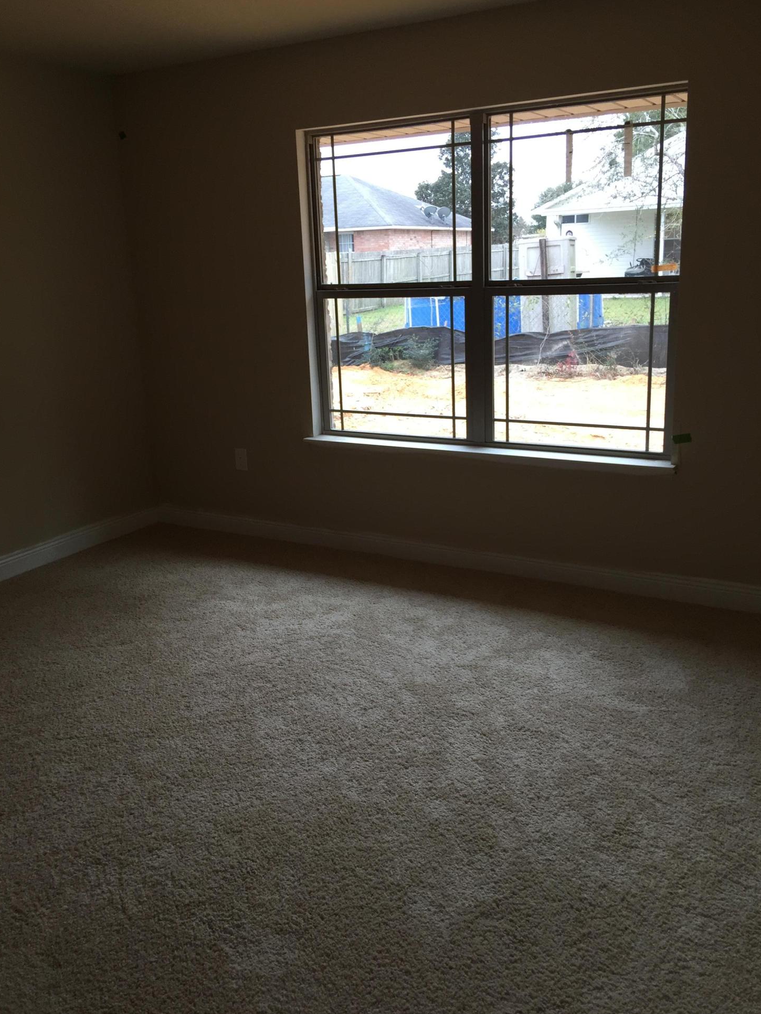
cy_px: 497
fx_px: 879
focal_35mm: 30
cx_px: 379
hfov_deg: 46.8
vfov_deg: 60.0
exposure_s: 1/120
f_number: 2.2
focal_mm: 4.15
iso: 50
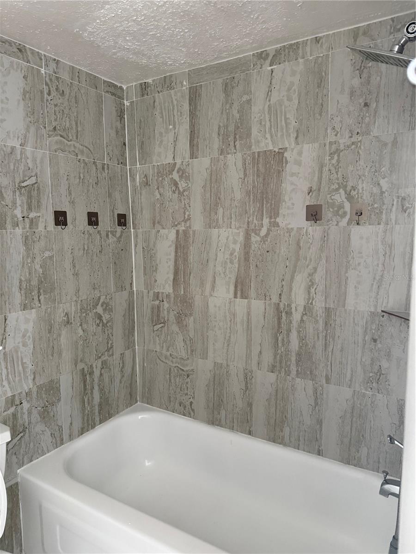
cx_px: 208
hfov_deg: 56.8
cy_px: 277
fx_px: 385
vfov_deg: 71.6
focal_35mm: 24
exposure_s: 1/60
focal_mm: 6.76
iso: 500
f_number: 1.78
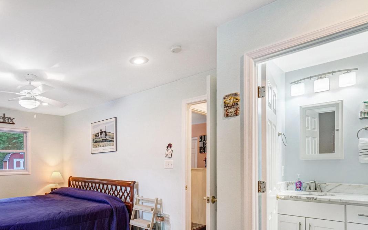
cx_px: 121
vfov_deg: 53.6
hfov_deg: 77.0
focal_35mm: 22
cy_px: 159
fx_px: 221
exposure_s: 1/50
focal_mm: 16
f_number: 8
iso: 1250
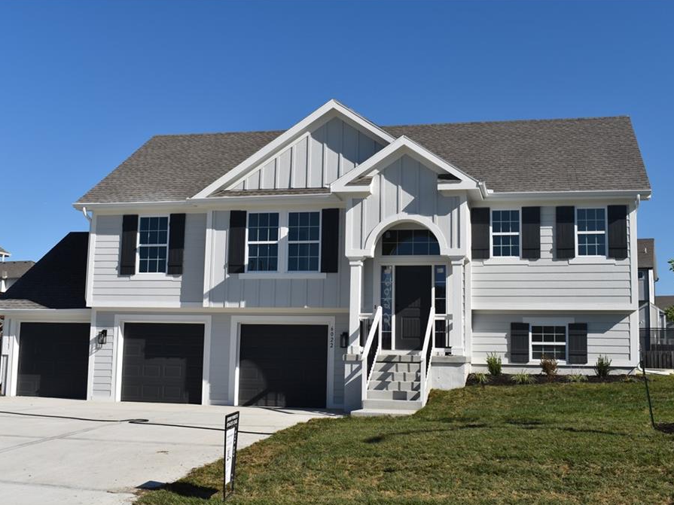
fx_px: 867
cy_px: 253
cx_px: 336
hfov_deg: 42.5
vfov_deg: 32.5
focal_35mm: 45
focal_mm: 27
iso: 100
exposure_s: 1/400
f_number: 10
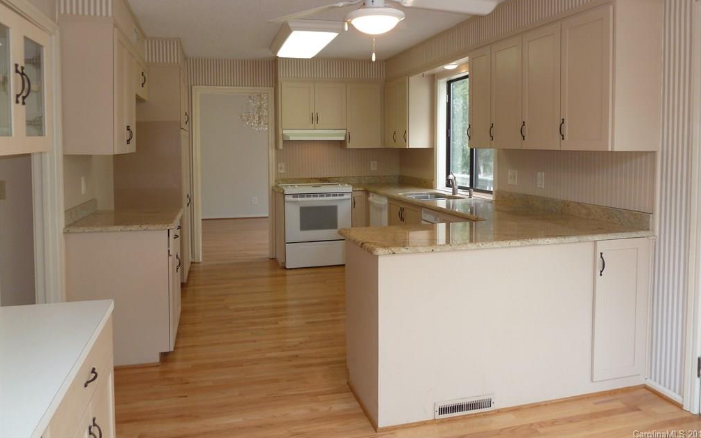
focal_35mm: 27
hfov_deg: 68.4
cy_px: 173
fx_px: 516
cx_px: 356
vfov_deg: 45.7
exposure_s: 1/30
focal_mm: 4.1
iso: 125
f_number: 3.5
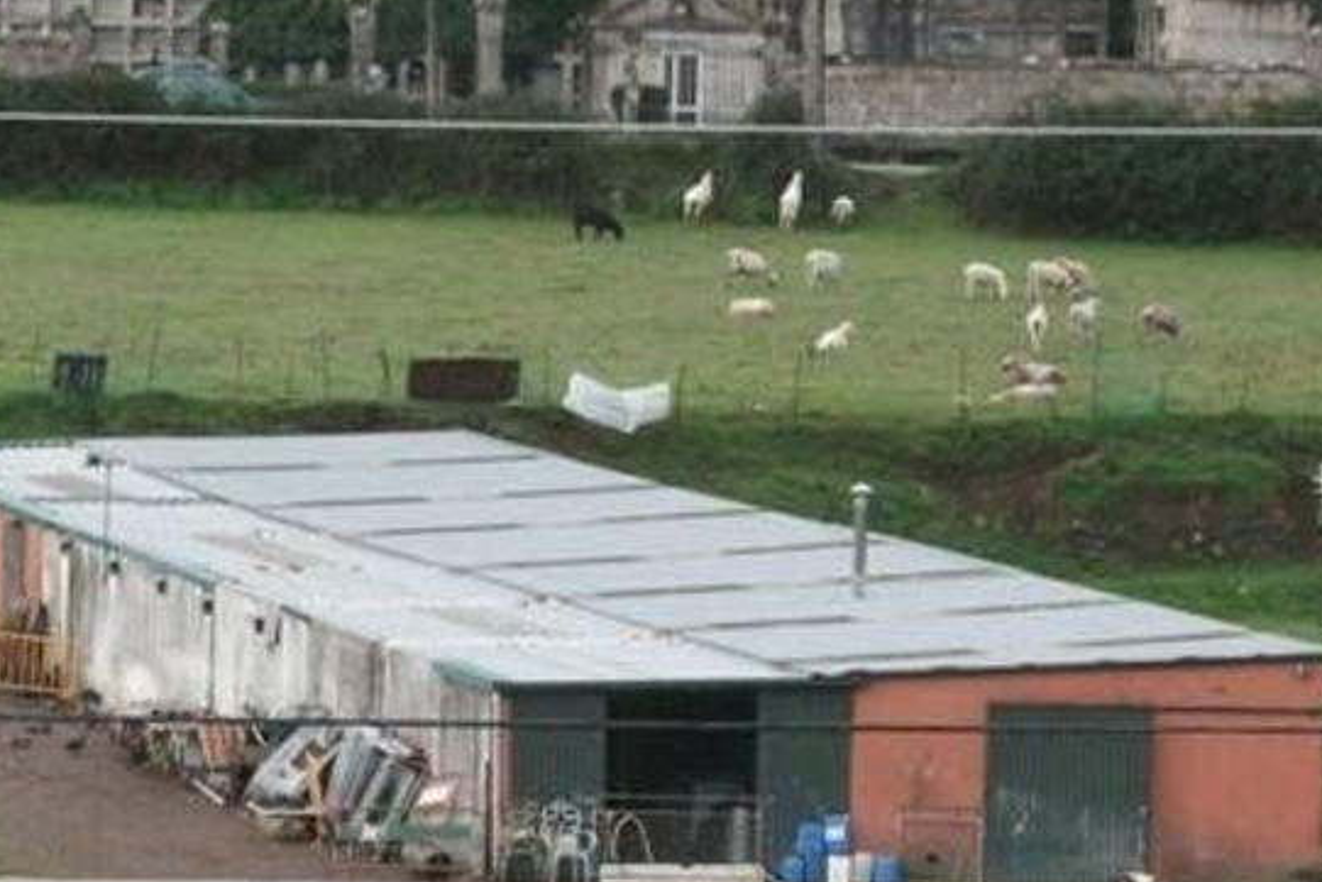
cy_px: 1042
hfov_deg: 5.8
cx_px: 127
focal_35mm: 355
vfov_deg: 3.9
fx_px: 13039
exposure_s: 1/200
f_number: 13
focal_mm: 120
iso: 800
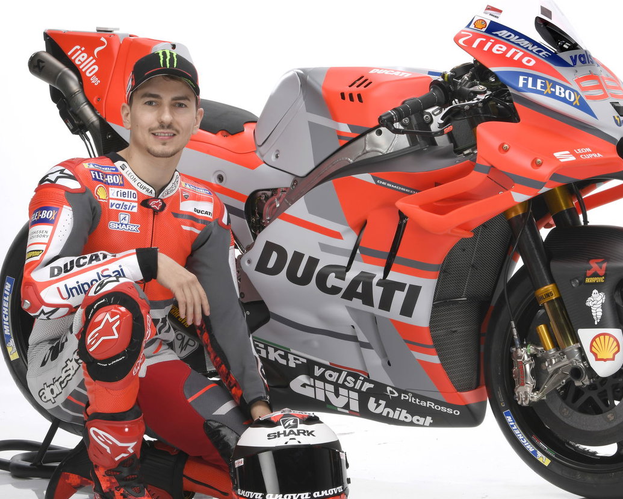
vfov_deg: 13.0
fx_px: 2194
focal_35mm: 119
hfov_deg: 16.2
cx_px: 308
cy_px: 261
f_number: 22
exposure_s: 1/125
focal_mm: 82
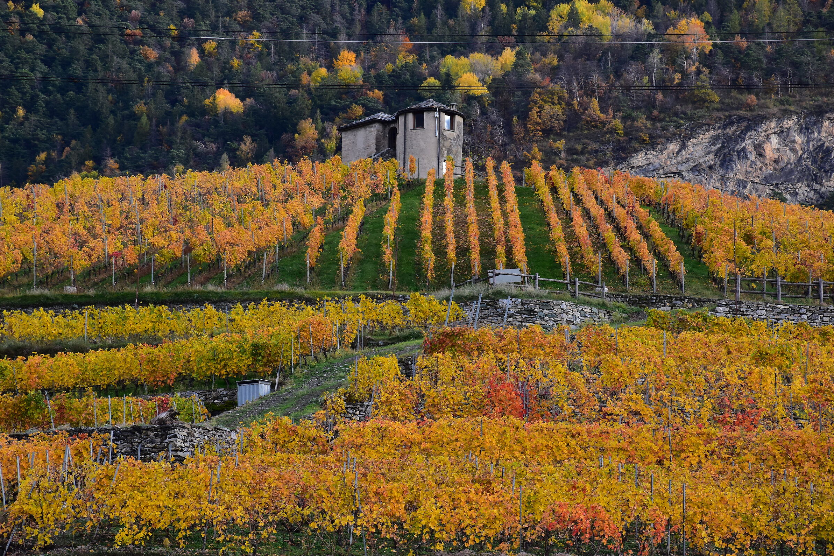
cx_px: 419
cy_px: 277
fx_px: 3498
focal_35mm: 151
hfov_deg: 13.6
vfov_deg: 9.1
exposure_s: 1/200
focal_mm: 100
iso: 400
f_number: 10
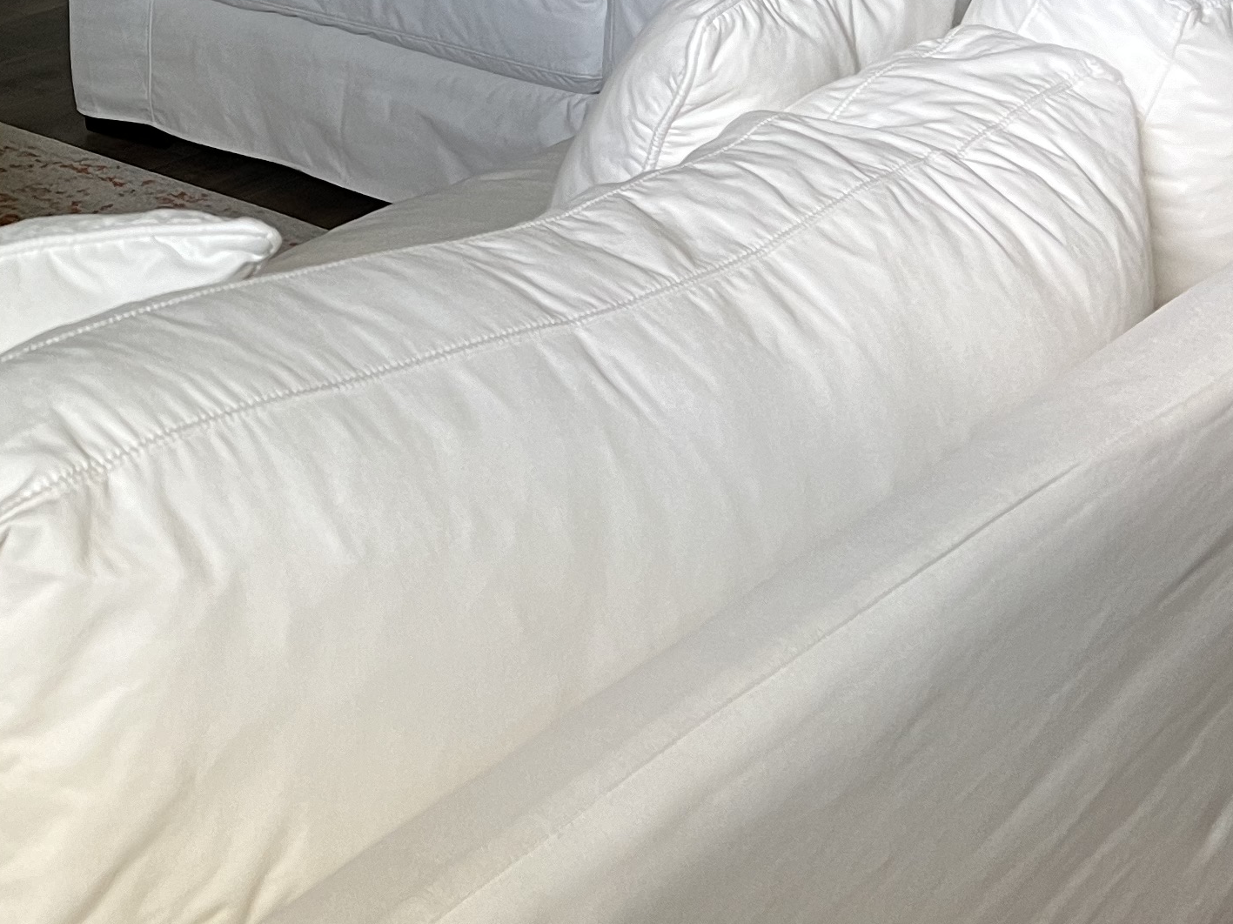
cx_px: -24
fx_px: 2635
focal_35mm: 74
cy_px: -180
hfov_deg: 25.0
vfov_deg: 18.8
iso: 125
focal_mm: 5.7
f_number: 1.5
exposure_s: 1/60
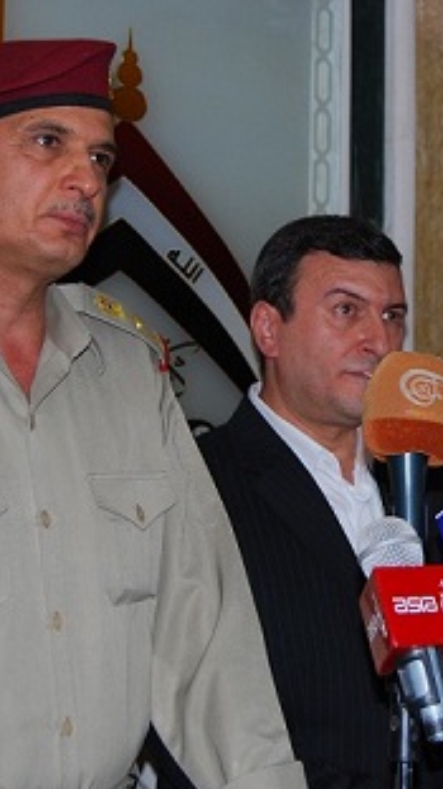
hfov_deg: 13.4
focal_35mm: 90
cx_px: 361
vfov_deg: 23.7
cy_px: 378
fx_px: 1881
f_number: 4.8
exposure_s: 1/60
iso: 200
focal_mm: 35
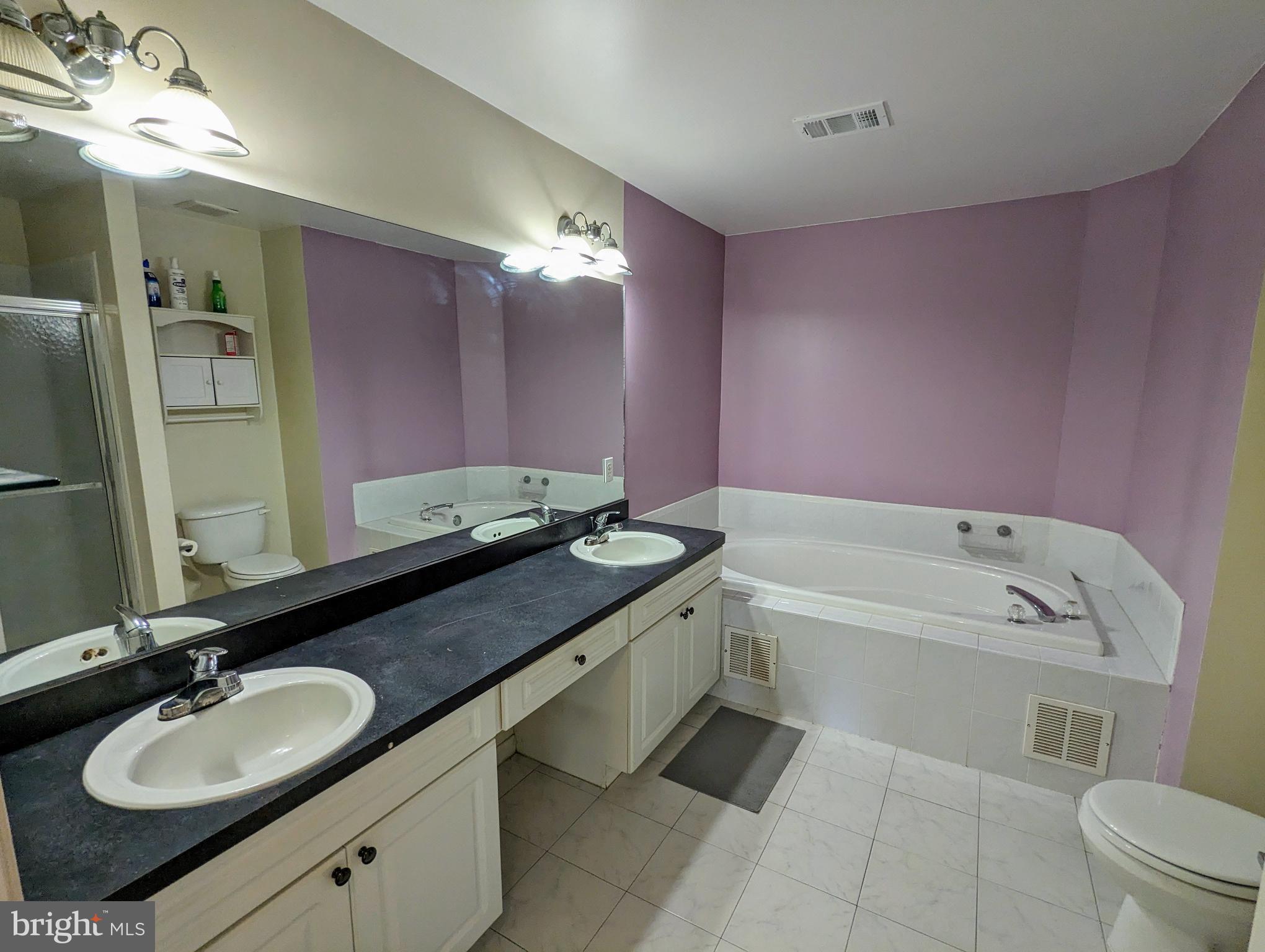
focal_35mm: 16
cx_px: 632
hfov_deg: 94.4
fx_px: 586
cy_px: 476
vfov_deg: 78.2
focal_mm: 2.35
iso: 130
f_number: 2.2
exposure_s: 1/60
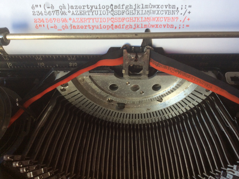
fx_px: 221
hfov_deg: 56.9
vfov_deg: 44.1
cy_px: 90
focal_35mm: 32
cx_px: 120
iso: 32
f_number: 2.4
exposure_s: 1/50
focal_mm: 3.3
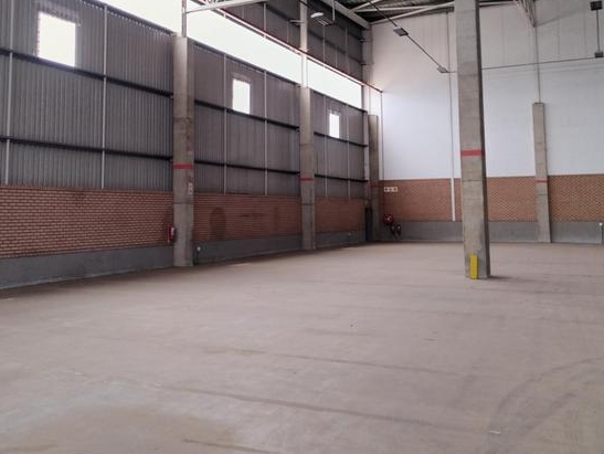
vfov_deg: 37.3
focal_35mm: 38
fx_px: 663
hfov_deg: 48.9
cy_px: 147
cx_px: 287
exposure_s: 1/100
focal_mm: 4.7
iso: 200
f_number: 1.8
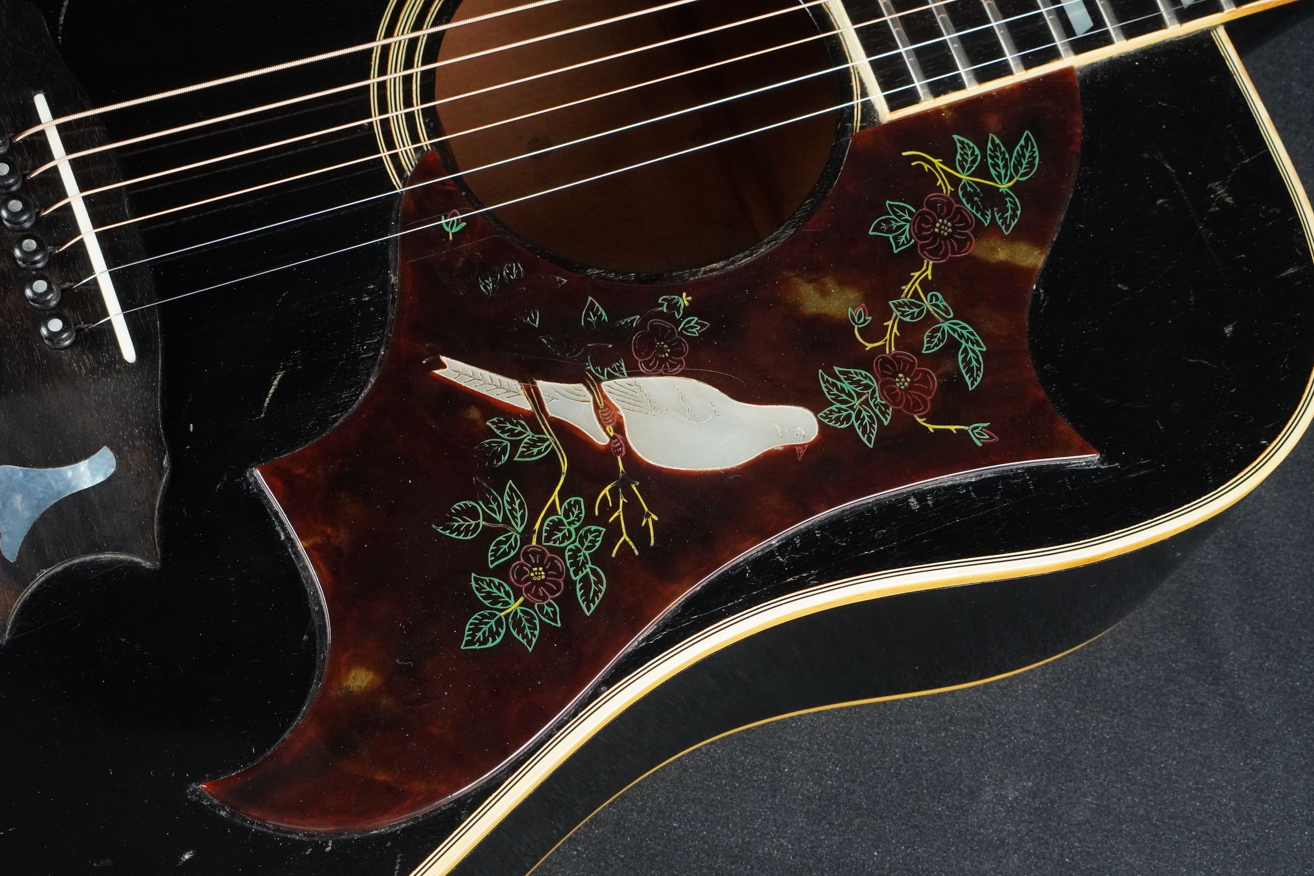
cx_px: 657
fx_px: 1916
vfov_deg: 25.8
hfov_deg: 37.9
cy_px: 438
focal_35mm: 52
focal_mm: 35
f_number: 11
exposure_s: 1/60
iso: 4000
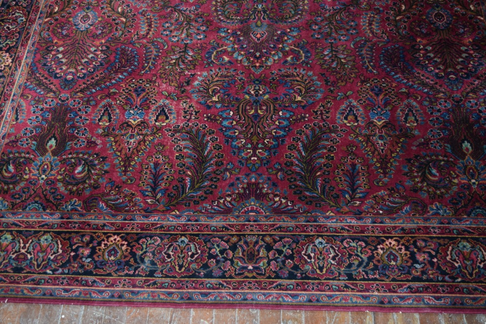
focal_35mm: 45
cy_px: 162
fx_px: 608
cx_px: 243
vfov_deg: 29.9
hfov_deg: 43.6
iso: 1250
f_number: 4.2
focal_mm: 30
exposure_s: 1/60
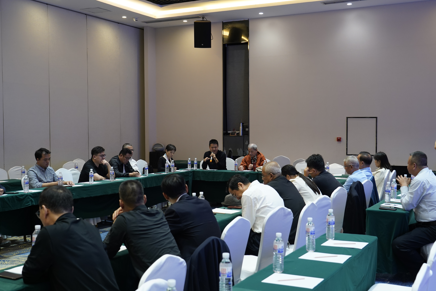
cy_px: 146
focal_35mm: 42
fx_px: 509
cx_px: 218
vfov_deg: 31.9
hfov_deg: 46.4
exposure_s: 1/60
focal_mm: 42
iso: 1250
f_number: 4.5
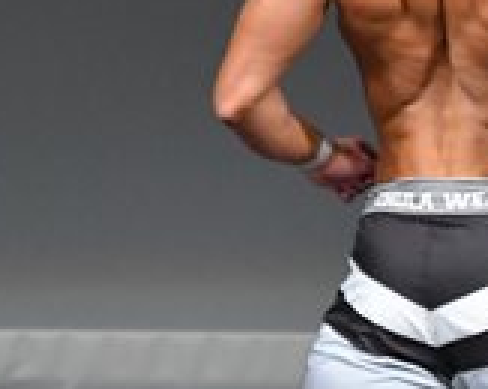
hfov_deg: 1.3
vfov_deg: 1.0
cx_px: 543
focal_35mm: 1540
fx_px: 22215
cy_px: 236
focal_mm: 230
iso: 4000
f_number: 5.6
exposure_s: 1/400
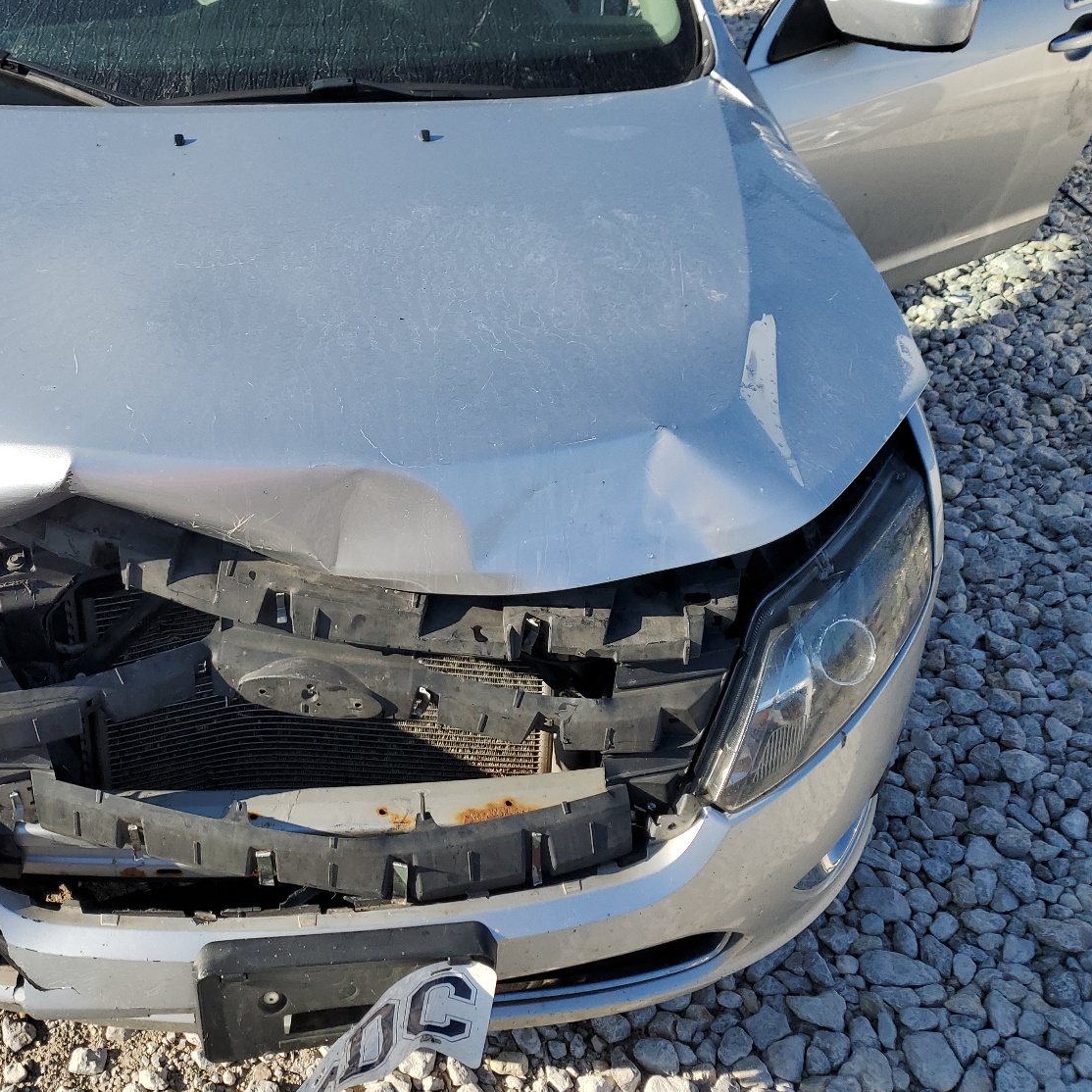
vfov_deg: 49.7
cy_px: 511
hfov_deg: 48.4
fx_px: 1178
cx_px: 316
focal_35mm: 33
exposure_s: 1/2500
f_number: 1.5
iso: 50
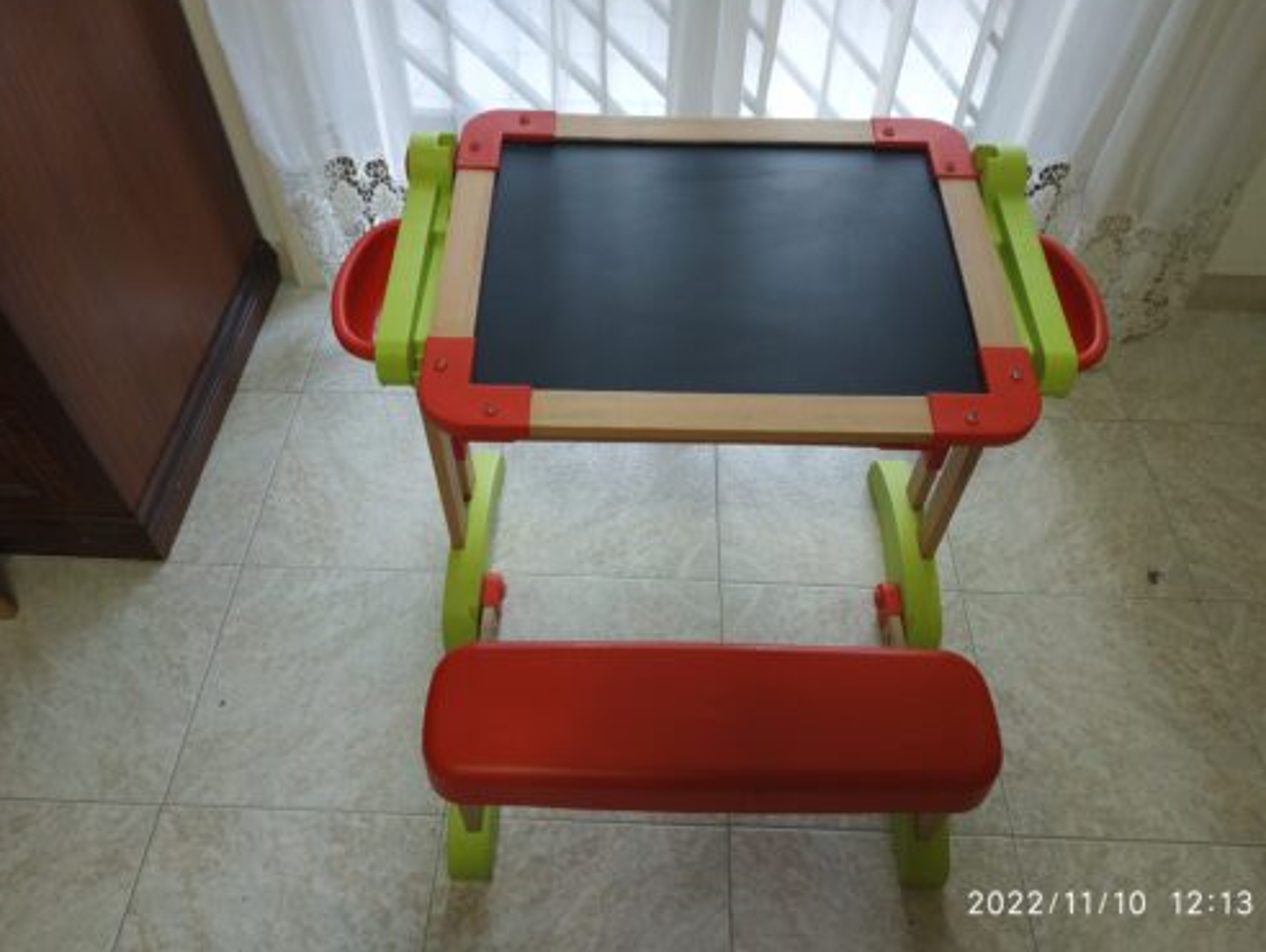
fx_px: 915
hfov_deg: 69.3
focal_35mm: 25
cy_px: 462
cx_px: 633
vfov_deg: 55.0
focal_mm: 3.94
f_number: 1.9
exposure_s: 1/60
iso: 200
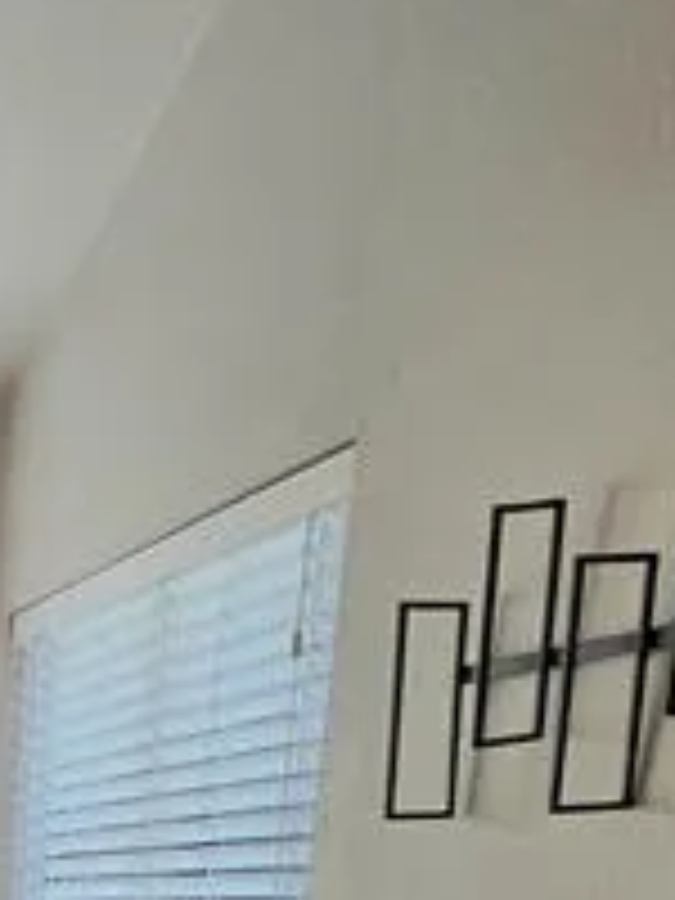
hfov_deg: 21.7
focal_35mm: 50
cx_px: -459
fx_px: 1300
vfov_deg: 29.9
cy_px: 1192
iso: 50
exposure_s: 1/303
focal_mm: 2.2
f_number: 2.2
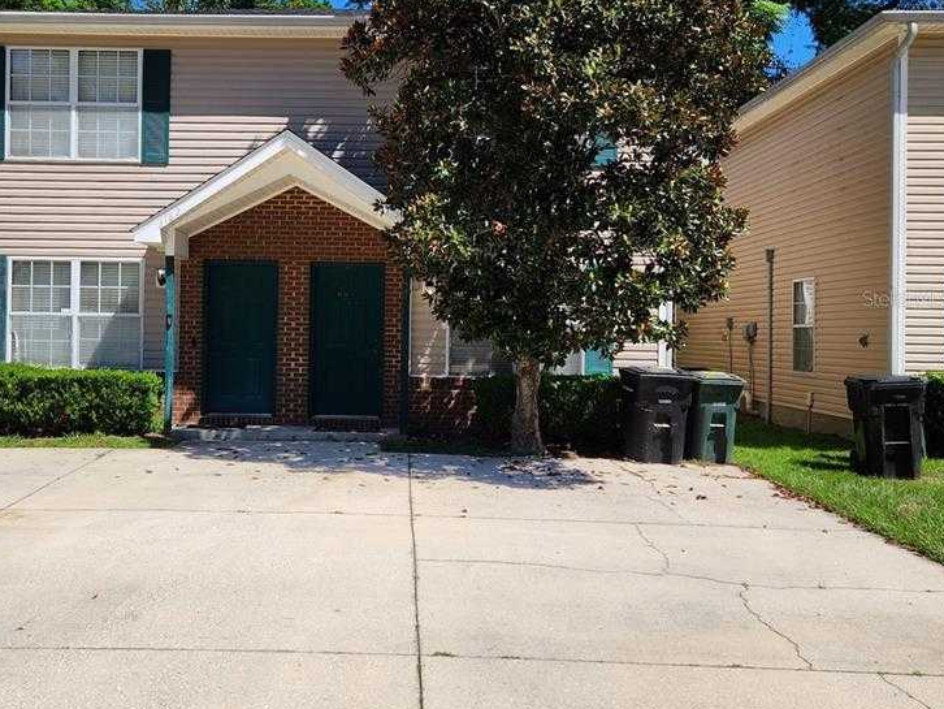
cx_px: 369
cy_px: 298
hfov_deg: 48.6
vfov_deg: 37.6
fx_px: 1037
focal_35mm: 38
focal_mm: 5.4
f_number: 1.8
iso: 20
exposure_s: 1/2145
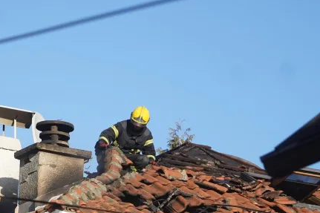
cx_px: 62
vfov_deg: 5.0
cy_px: 138
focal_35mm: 277
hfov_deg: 7.4
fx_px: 2461
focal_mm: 105
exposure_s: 1/2000
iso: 400
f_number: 4
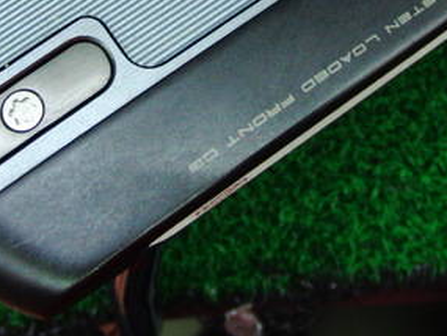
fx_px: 1072
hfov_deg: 23.5
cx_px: 262
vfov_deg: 17.2
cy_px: -38
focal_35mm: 83
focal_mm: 6.42
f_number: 3.6
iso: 400
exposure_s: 1/60
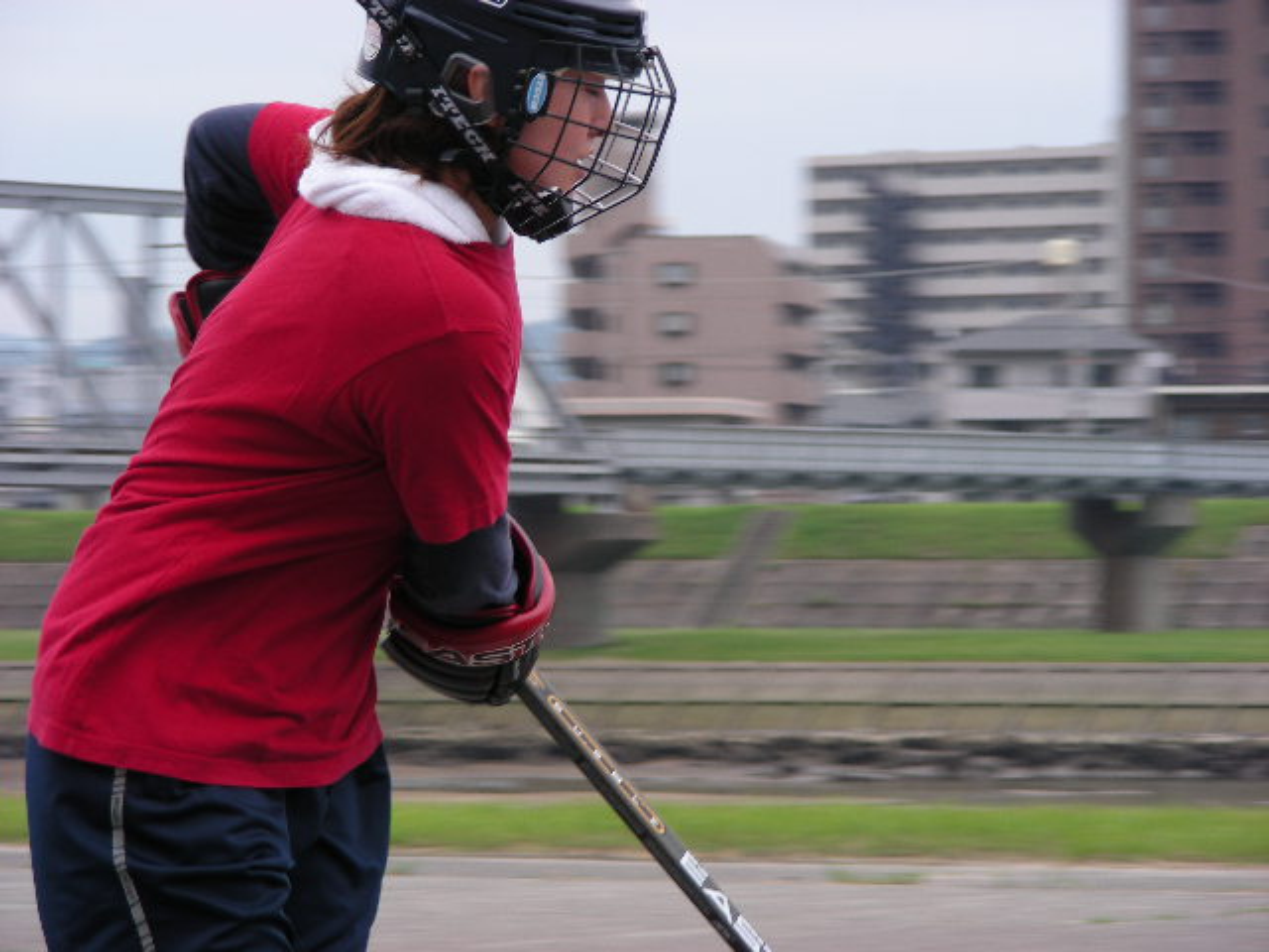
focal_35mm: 172
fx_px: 6305
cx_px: 634
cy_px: 476
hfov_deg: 11.5
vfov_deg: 8.6
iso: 50
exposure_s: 1/135
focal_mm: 28.7
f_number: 3.5
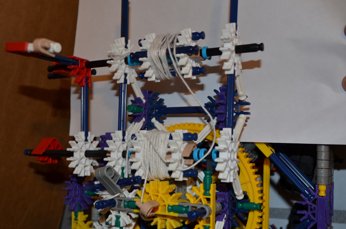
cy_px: 114
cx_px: 173
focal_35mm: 42
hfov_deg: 46.5
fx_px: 403
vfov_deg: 31.8
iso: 200
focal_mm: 28
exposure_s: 1/30
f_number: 5.6
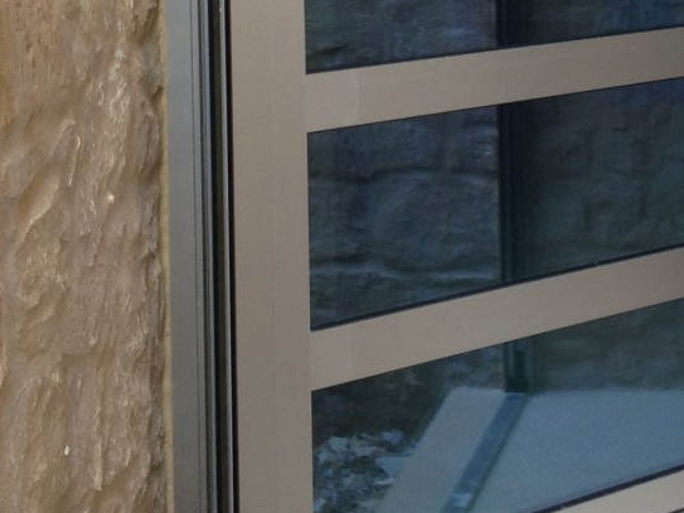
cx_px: 654
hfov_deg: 16.7
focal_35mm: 116
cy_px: -145
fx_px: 2292
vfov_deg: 12.4
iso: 64
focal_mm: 4.28
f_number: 2.4
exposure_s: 1/123
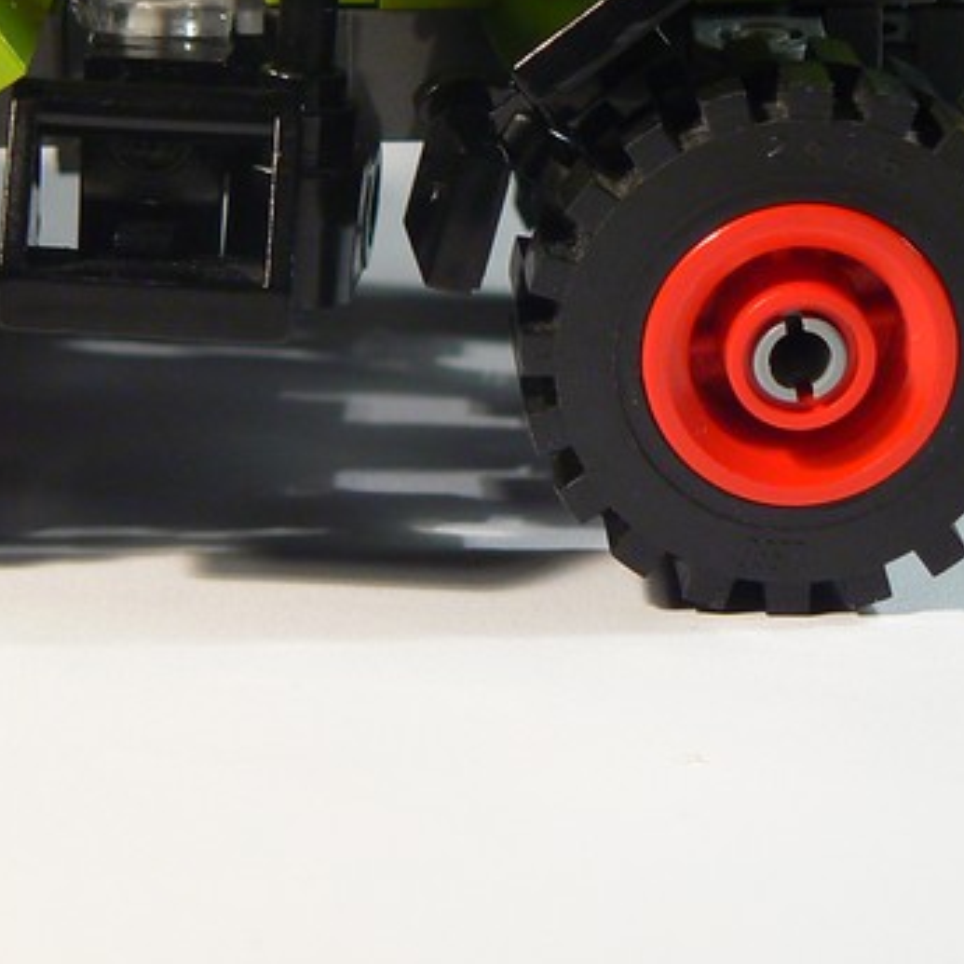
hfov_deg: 10.6
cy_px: 221
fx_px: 5167
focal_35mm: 164
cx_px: 151
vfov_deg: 10.6
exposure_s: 1/13
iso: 80
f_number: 3.2
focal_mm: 13.4
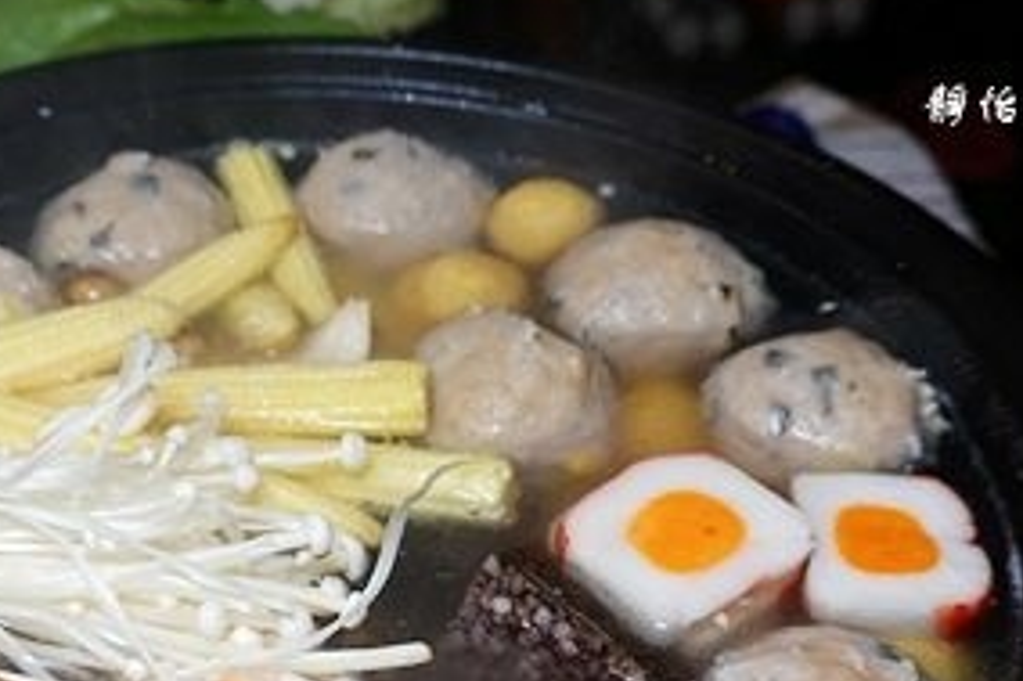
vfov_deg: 23.9
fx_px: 1562
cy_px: 611
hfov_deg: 35.2
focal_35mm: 55
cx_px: 223
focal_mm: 9
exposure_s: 1/50
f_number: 2.8
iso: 125
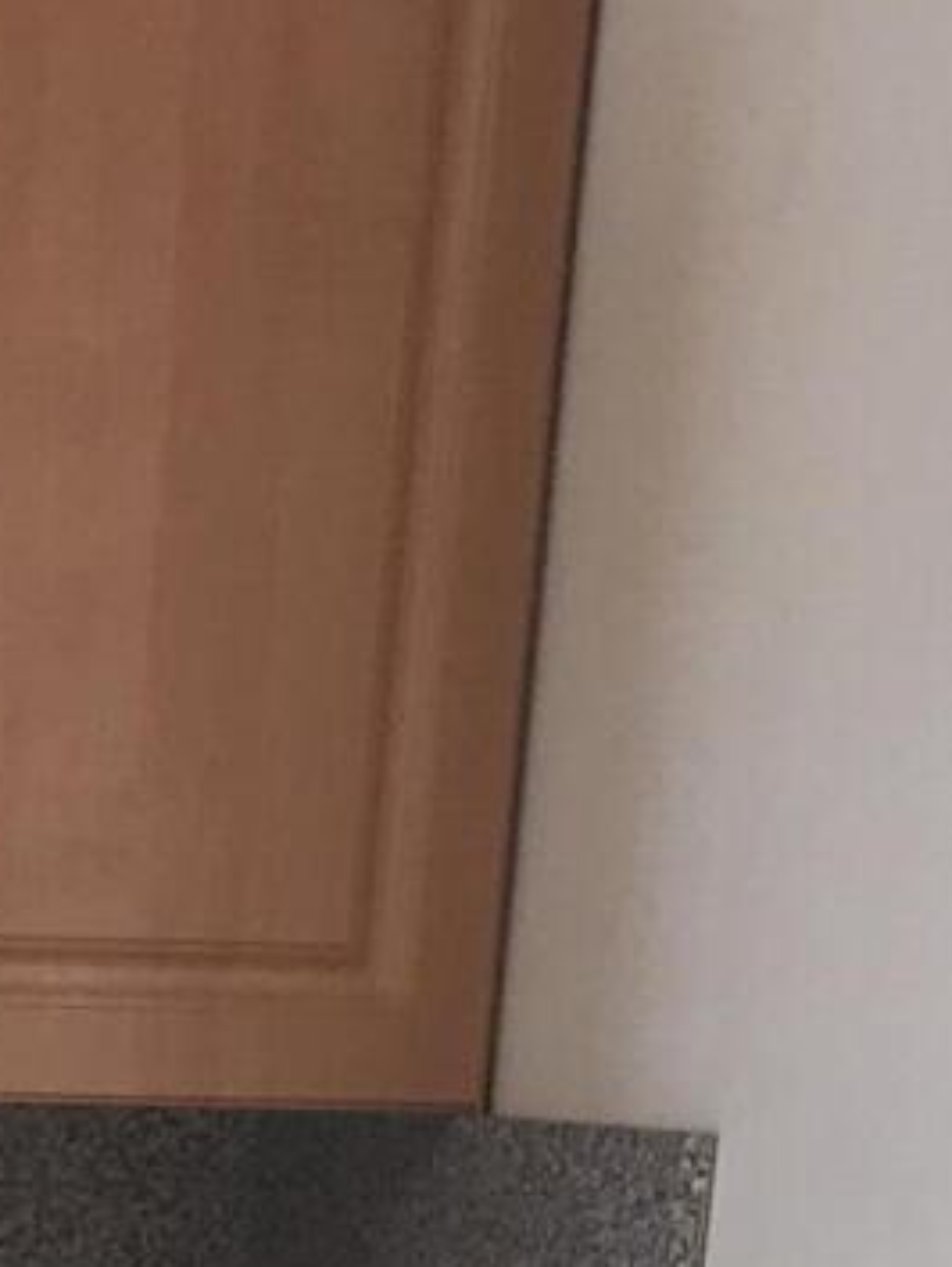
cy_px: 2484
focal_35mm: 158
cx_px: -1149
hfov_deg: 8.7
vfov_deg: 11.4
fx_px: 5787
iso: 20
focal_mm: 3.99
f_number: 1.8
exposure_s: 1/32
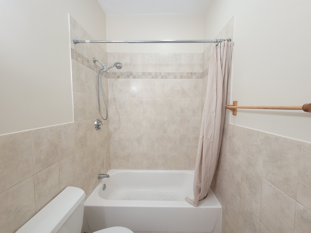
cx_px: 156
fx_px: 117
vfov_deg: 89.9
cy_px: 116
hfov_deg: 106.2
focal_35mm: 13
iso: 250
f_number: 2.2
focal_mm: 1.74
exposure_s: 1/60
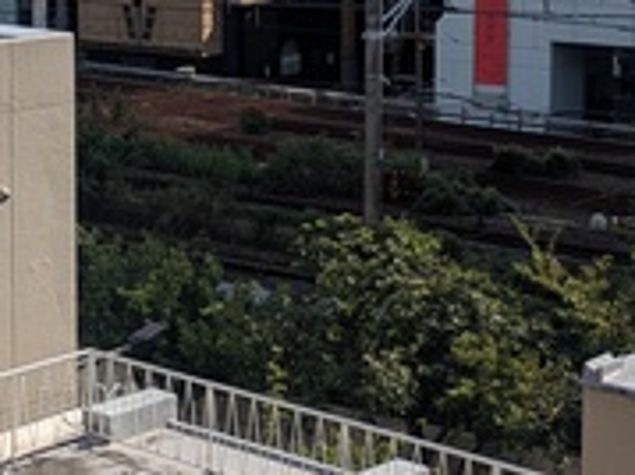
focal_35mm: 105
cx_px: 394
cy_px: -2
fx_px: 1925
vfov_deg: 13.9
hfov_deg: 18.7
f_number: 1.89
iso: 45
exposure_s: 1/2841
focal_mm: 5.43
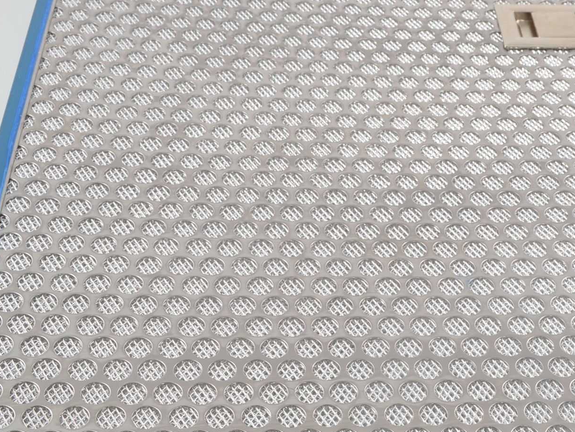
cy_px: 128
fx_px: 1263
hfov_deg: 25.5
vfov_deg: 19.3
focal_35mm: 76
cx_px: 405
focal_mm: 26
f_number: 14
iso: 100
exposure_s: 1/13
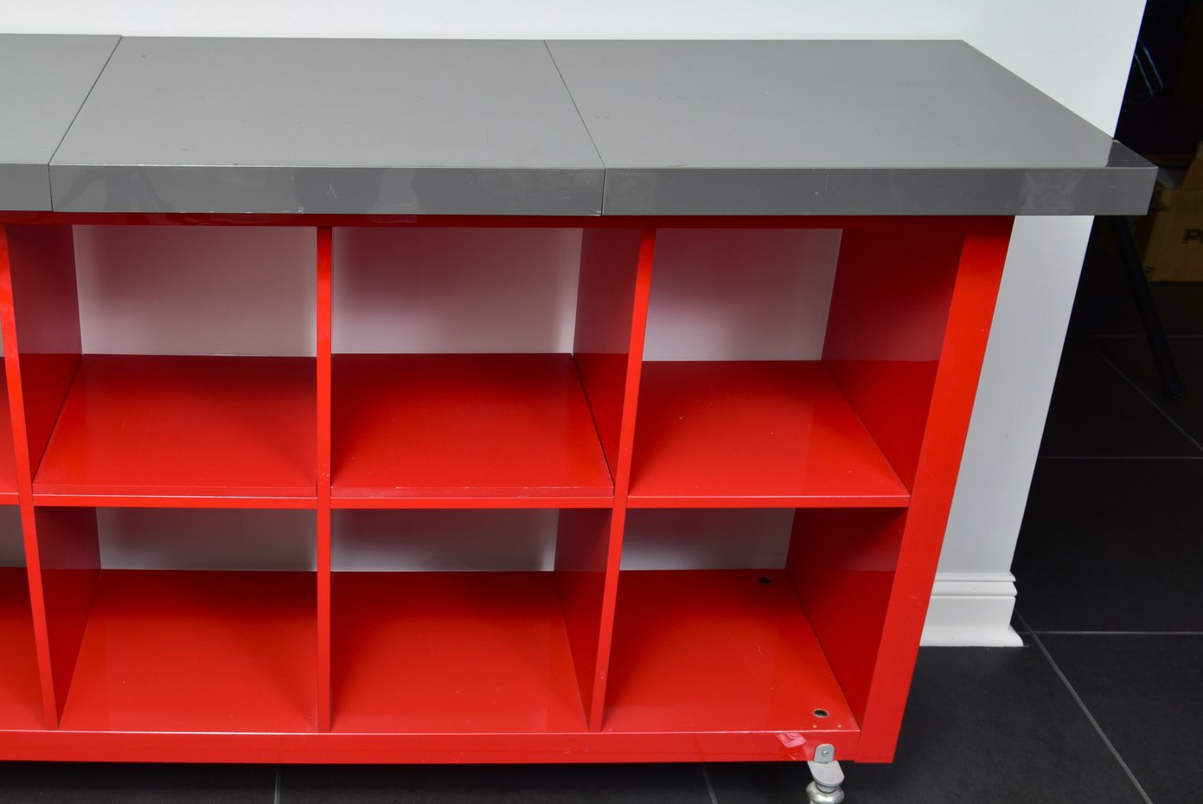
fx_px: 1538
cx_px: 347
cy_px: 447
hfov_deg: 41.8
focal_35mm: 46
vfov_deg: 29.3
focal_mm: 32
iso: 125
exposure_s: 1/80
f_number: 14
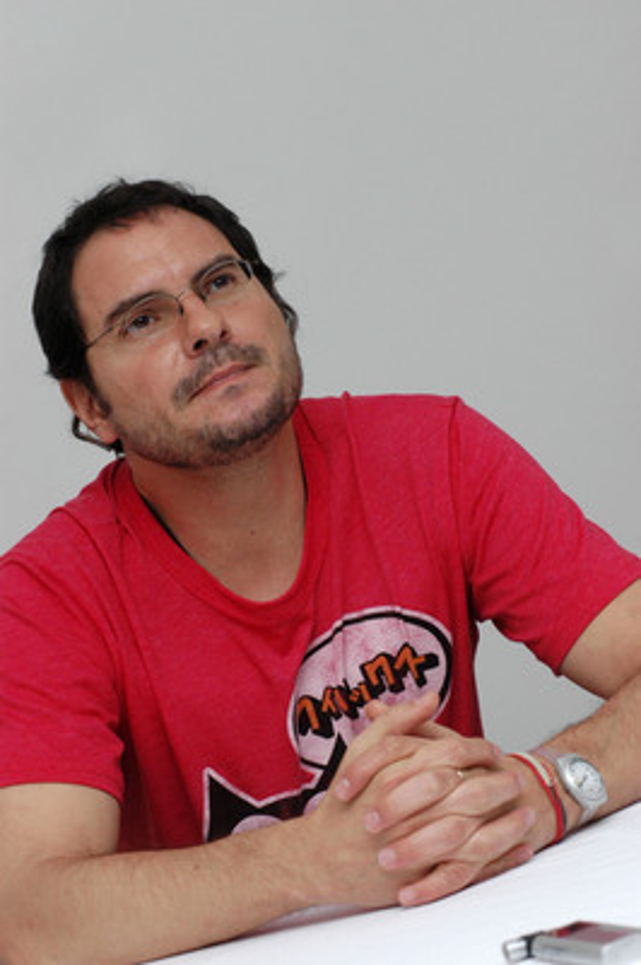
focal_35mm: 120
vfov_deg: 17.1
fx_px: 3210
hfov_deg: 11.4
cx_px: 320
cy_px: 482
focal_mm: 80
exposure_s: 1/1250
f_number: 8
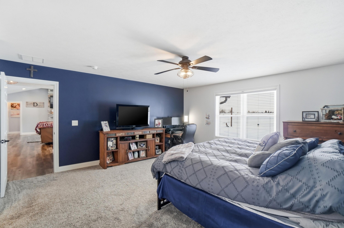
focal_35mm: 15
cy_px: 114
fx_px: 143
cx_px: 172
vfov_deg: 77.2
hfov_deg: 100.5
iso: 100
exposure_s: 1/160
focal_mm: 10
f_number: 5
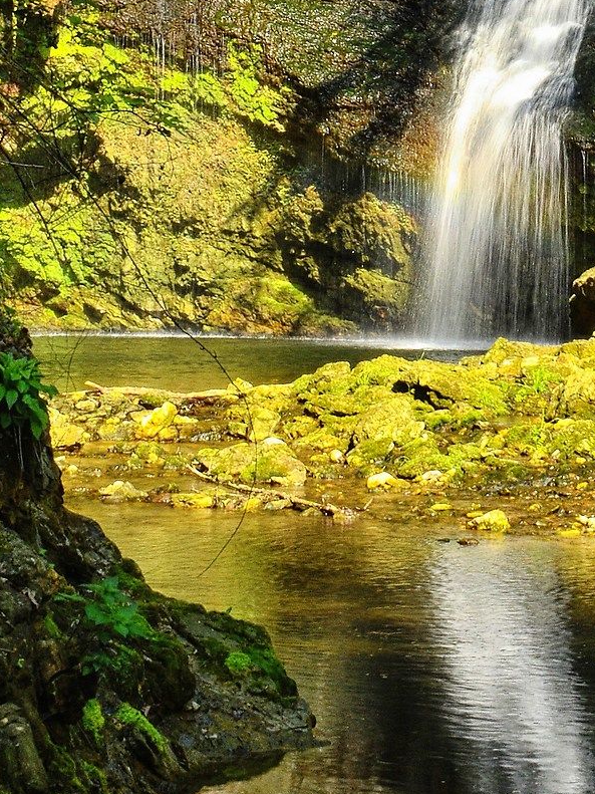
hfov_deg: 14.0
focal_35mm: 105
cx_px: 495
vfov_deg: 17.7
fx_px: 2407
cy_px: -182
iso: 100
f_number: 22
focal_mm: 24
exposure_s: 1/10
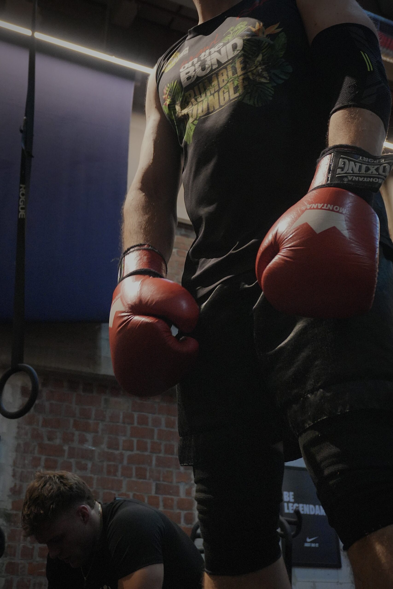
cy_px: 294
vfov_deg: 53.1
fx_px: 589
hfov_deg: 36.9
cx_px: 196
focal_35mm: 36
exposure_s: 1/80
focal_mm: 24
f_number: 5
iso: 2500
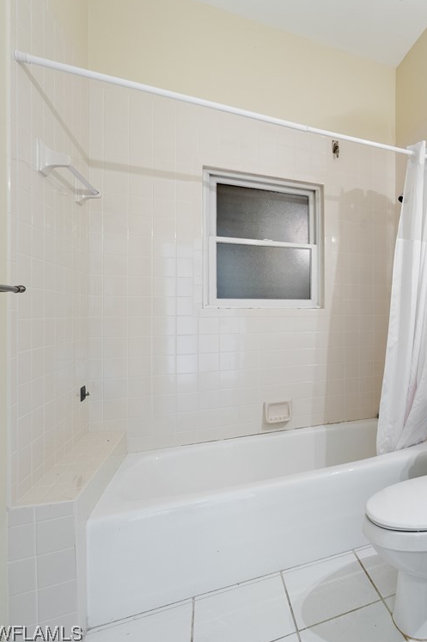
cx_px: 417
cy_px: 322
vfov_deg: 84.0
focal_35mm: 20
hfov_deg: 51.2
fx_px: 356
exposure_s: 1.6
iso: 200
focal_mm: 7
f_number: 7.1
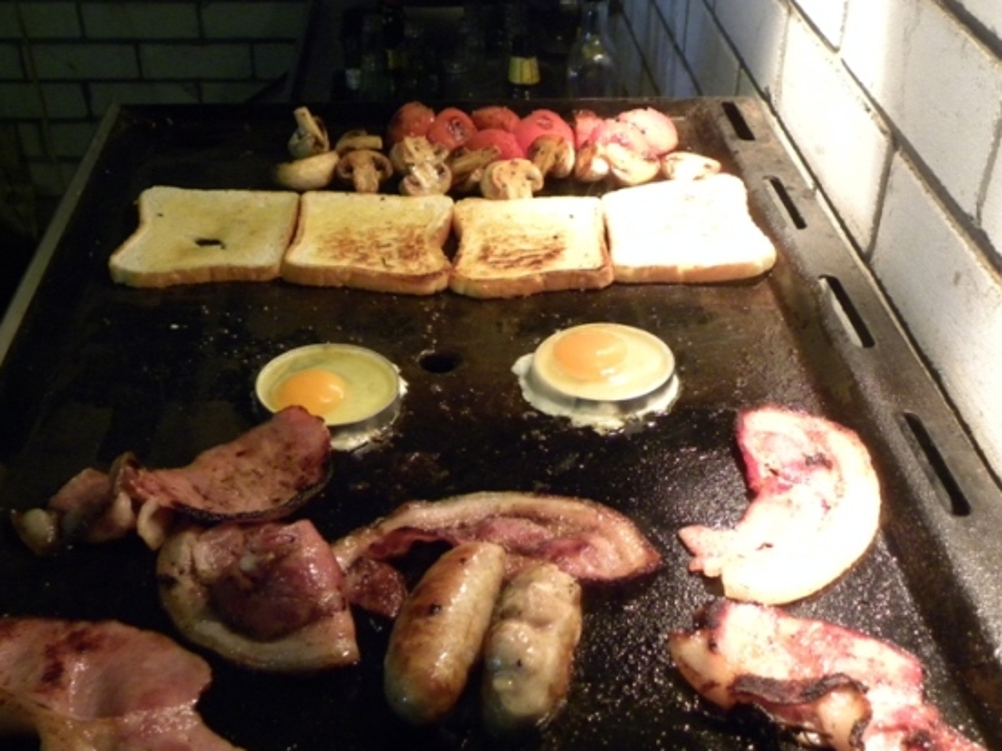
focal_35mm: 43
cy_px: 344
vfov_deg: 33.6
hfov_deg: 43.8
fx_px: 1244
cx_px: 531
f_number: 3.2
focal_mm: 6.6
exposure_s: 1/65
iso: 400
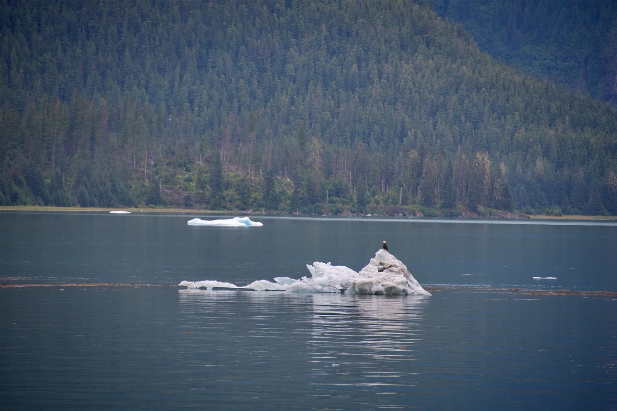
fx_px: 5143
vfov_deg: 4.6
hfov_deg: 6.9
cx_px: 308
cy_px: 206
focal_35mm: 300
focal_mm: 300
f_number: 5.6
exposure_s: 1/640
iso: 320
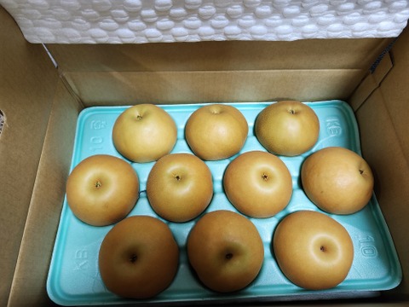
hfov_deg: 73.9
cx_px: 204
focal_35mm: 23
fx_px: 272
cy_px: 154
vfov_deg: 58.9
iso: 640
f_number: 1.8
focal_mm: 5.54
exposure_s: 1/100
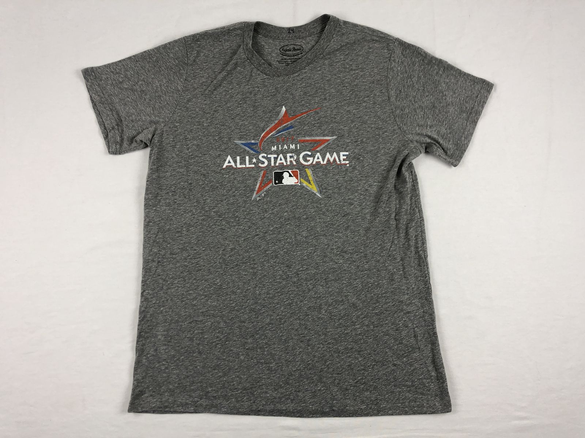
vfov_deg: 49.7
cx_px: 292
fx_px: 473
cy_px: 219
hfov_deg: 63.4
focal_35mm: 28
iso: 64
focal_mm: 4
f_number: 1.8
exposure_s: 1/120
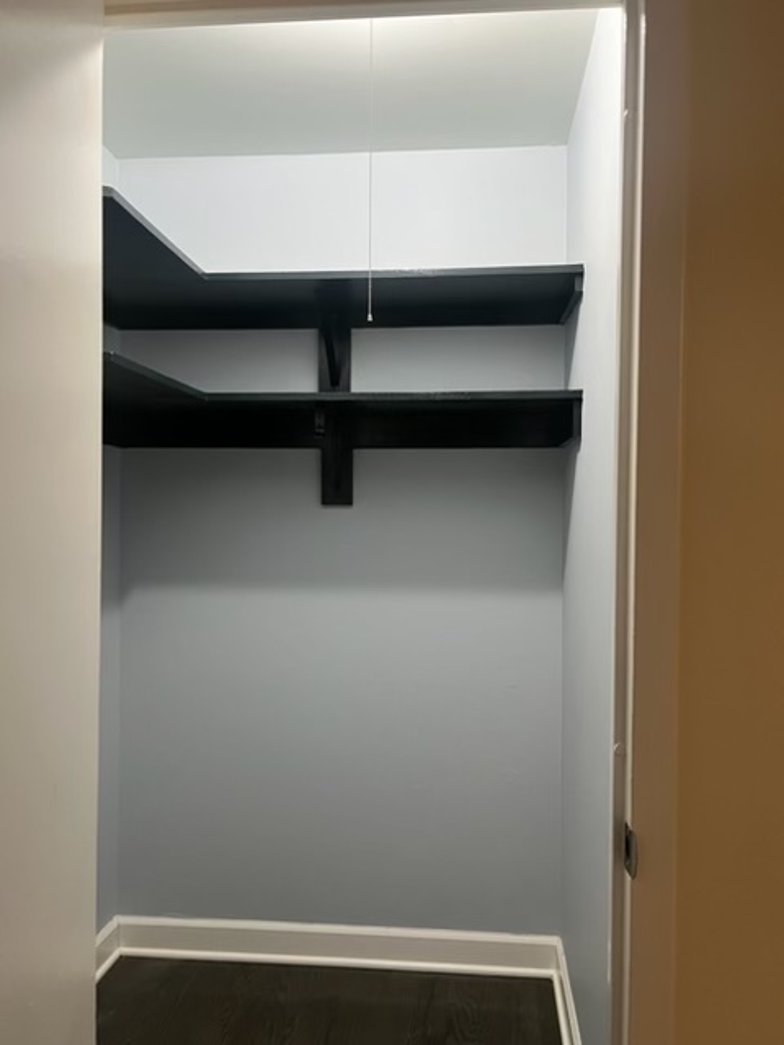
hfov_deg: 53.1
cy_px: 522
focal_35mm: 26
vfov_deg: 67.3
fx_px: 785
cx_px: 392
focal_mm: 5.1
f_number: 1.6
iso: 250
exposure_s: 1/60
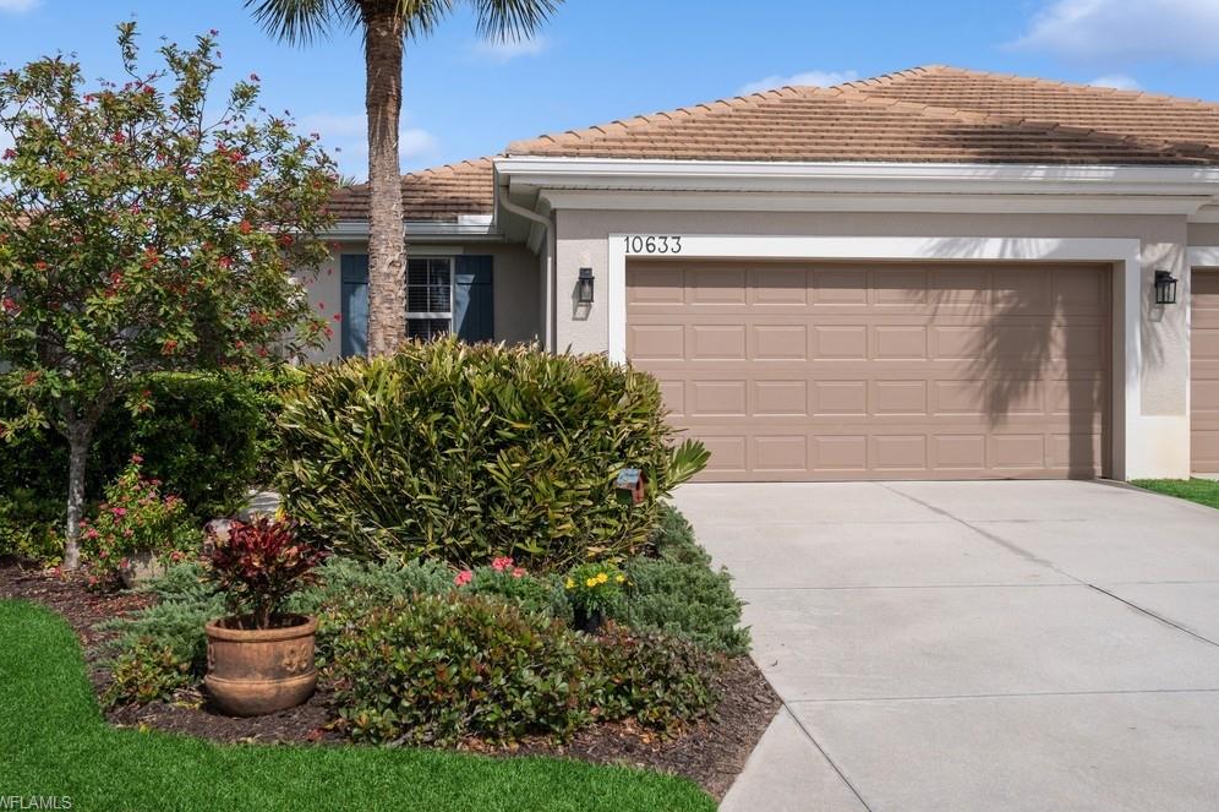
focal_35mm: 36
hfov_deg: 53.2
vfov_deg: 36.8
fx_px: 1218
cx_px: 608
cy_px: 397
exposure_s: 1/500
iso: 200
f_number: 8
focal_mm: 35
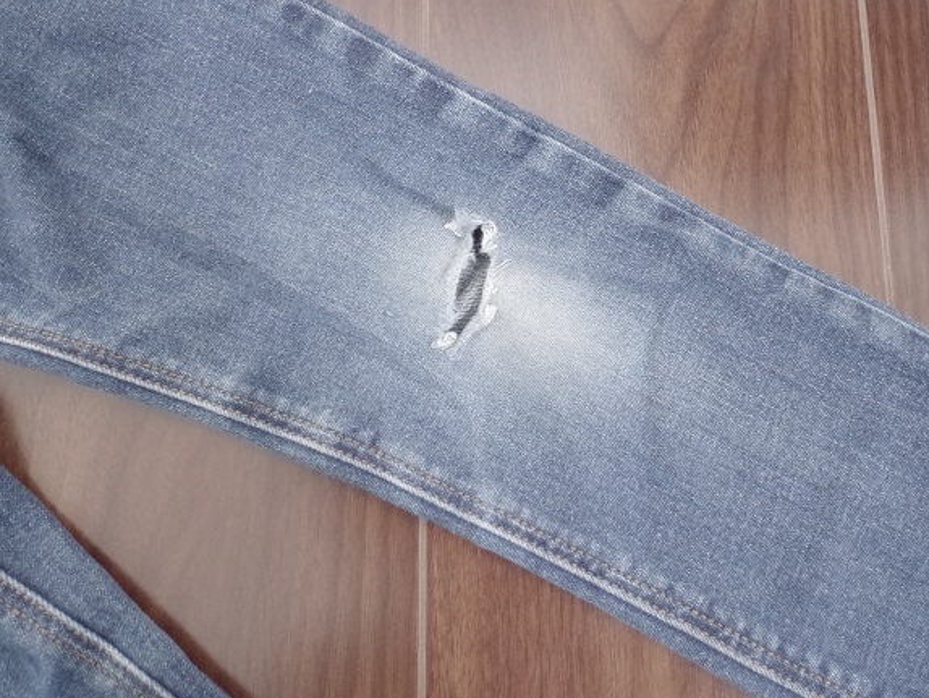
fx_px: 779
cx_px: 483
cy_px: 291
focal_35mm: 29
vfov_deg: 48.1
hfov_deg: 61.6
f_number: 4
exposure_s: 1/30
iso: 3200
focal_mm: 15
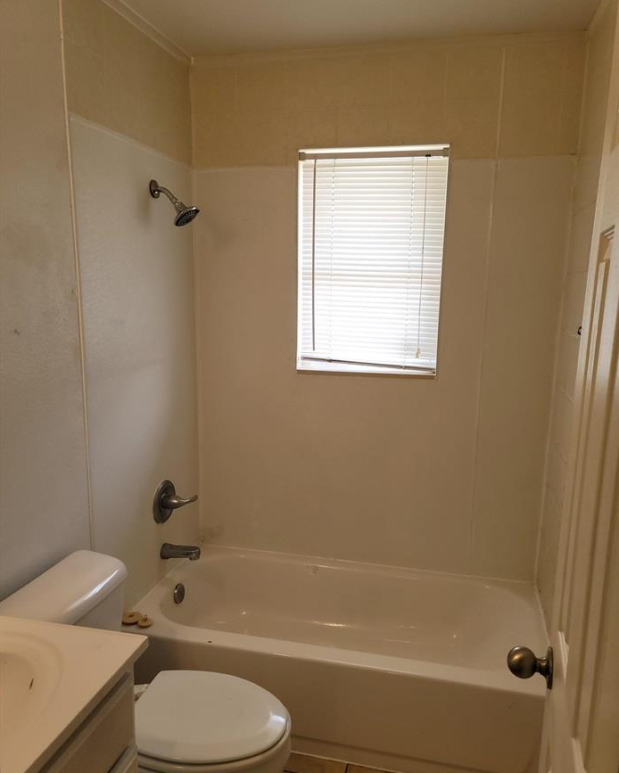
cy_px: 415
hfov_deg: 53.2
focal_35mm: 27
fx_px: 618
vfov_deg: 64.0
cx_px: 318
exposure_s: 1/119
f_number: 1.8
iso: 64
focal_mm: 7
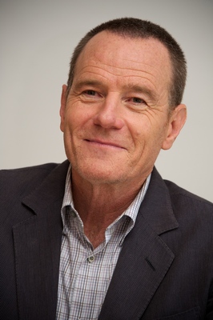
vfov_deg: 9.8
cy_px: 160
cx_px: 106
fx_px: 1867
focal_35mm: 210
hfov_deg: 6.5
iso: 400
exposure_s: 1/60
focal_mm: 210
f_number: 5.6
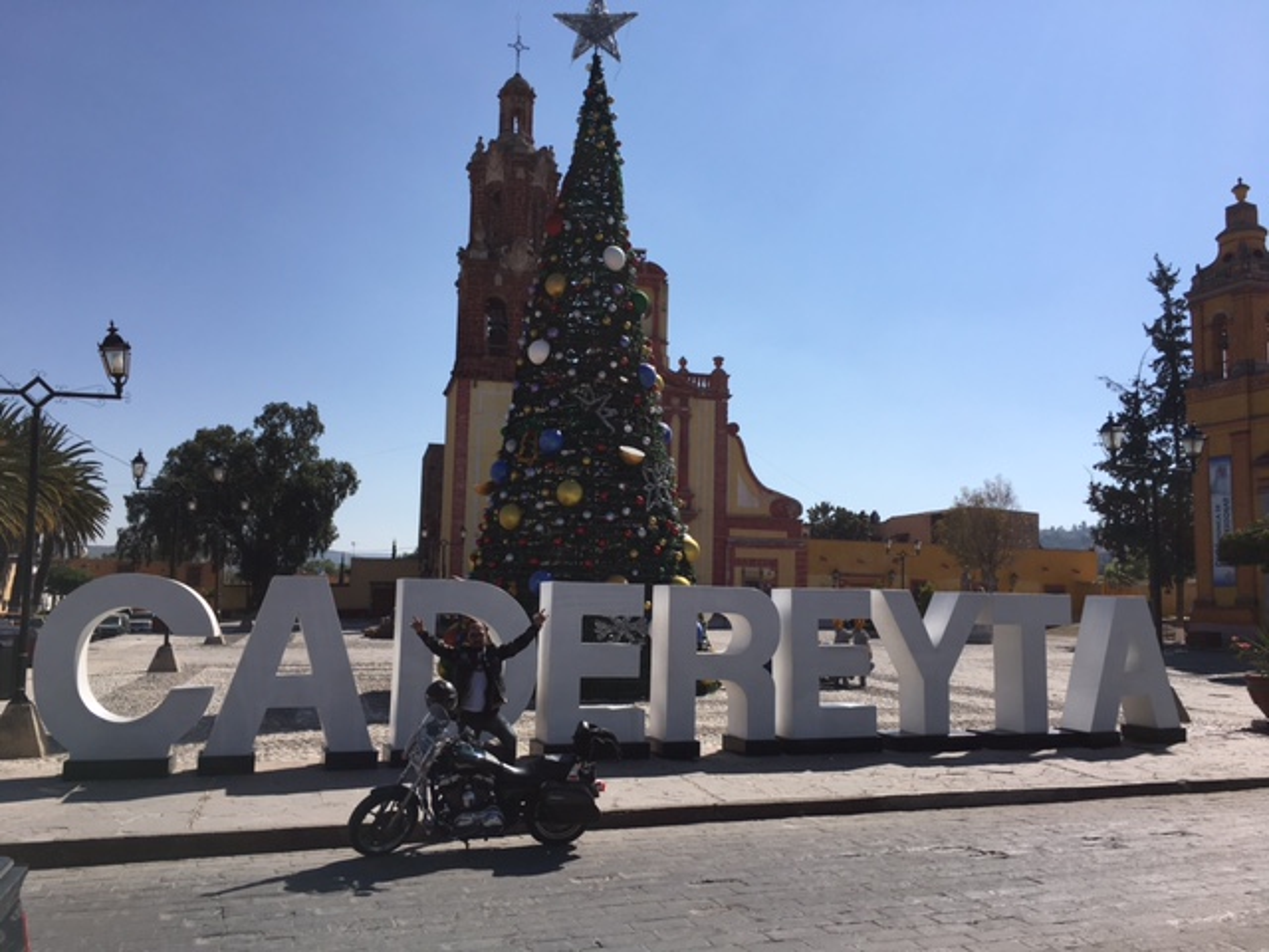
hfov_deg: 61.7
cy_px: 476
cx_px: 634
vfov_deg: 48.2
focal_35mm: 29
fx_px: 1063
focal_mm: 4.15
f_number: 2.2
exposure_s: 1/2849
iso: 25
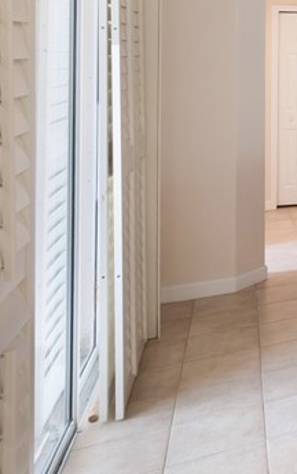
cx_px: 678
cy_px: 55
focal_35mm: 44
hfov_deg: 16.2
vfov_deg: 41.9
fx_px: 569
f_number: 7.1
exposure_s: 1/5
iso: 200
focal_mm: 7
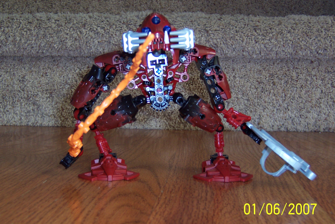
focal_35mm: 55
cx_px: 167
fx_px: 512
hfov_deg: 36.2
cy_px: 113
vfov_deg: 24.6
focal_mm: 8
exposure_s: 1/60
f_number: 3.4
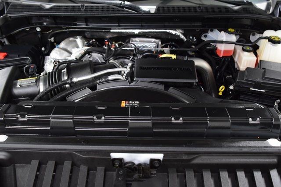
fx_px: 281
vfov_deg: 36.9
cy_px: 94
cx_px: 140
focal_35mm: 36
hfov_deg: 53.1
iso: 1600
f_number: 2.8
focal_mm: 24
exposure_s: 1/50
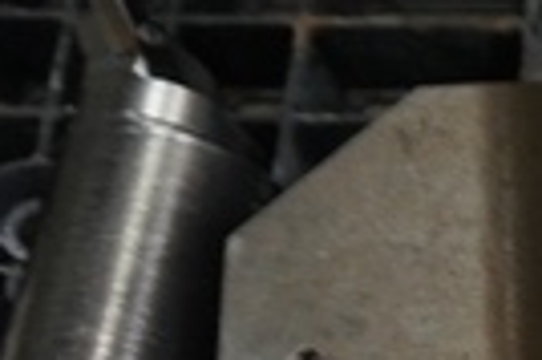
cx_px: 1302
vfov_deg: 10.0
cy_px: 663
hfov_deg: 12.5
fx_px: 1940
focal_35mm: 129
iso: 800
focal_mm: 16
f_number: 4
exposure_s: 1/60
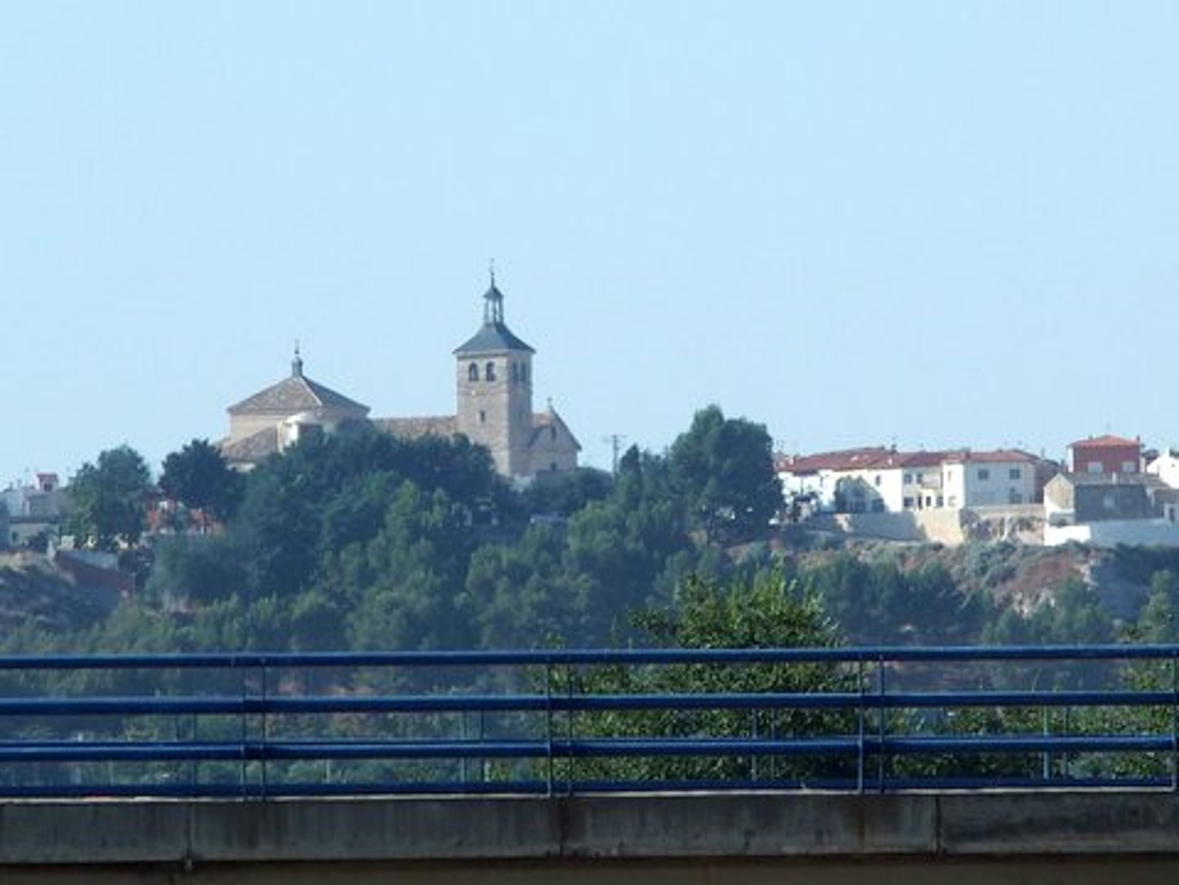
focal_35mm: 300
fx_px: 10218
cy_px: 442
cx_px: 590
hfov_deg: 6.6
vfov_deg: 5.0
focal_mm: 64.3
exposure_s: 1/1000
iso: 100
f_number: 4
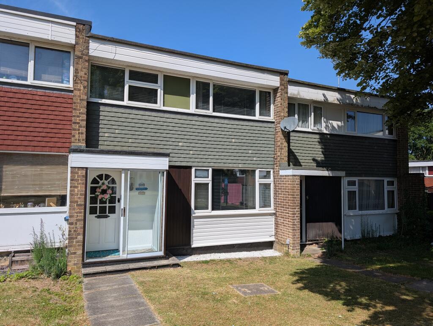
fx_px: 301
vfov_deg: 56.9
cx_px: 216
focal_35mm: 24
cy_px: 163
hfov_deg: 71.5
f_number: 1.68
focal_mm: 6.9
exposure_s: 1/1653
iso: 19
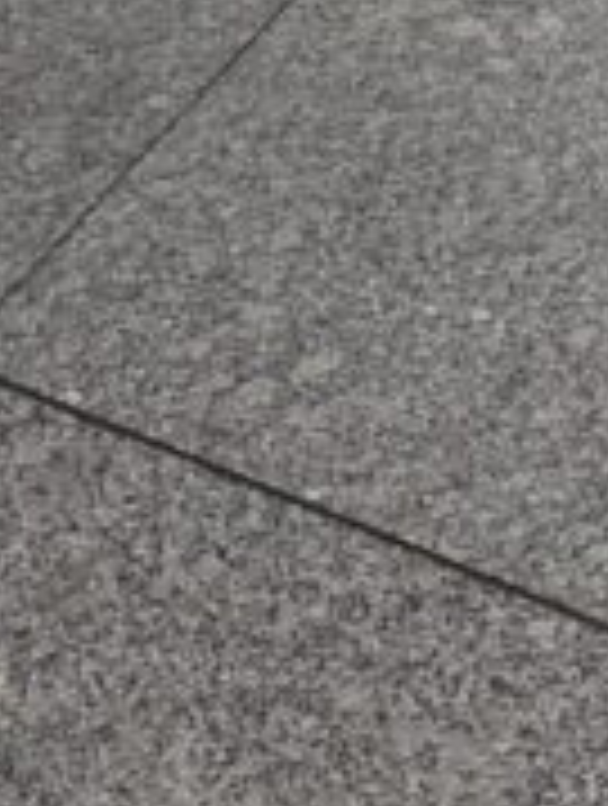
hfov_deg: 10.8
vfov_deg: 12.9
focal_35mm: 137
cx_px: 540
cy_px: -675
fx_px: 3197
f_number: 1.78
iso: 64
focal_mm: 6.86
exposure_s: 1/187
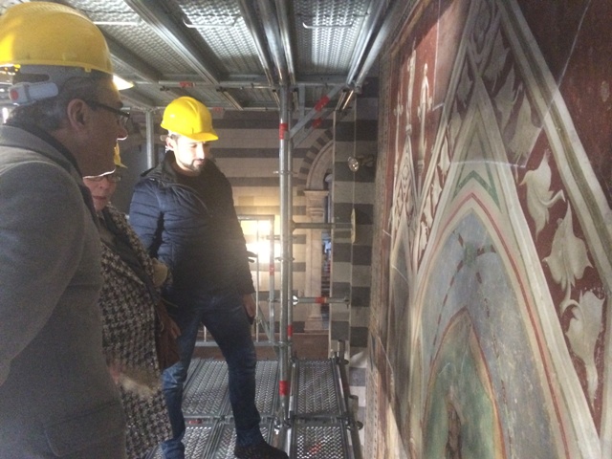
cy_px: 230
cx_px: 306
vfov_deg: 46.8
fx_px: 530
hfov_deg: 60.0
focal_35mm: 30
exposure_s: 1/17
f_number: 2.2
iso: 500
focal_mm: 4.12
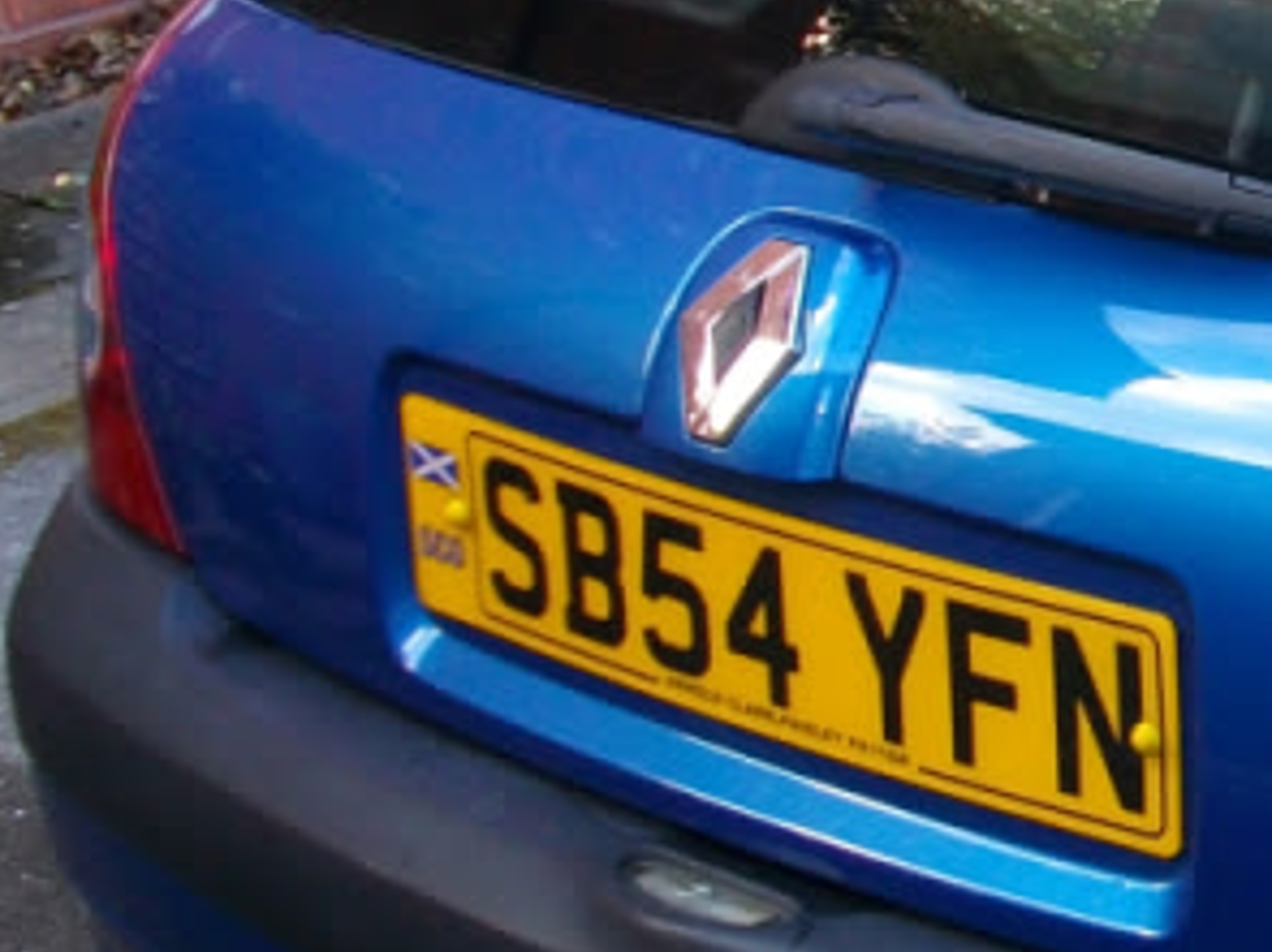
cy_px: 414
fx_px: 4077
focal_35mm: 111
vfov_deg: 13.3
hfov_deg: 16.4
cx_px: 1815
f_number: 2.9
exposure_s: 1/54
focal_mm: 5.7
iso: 80
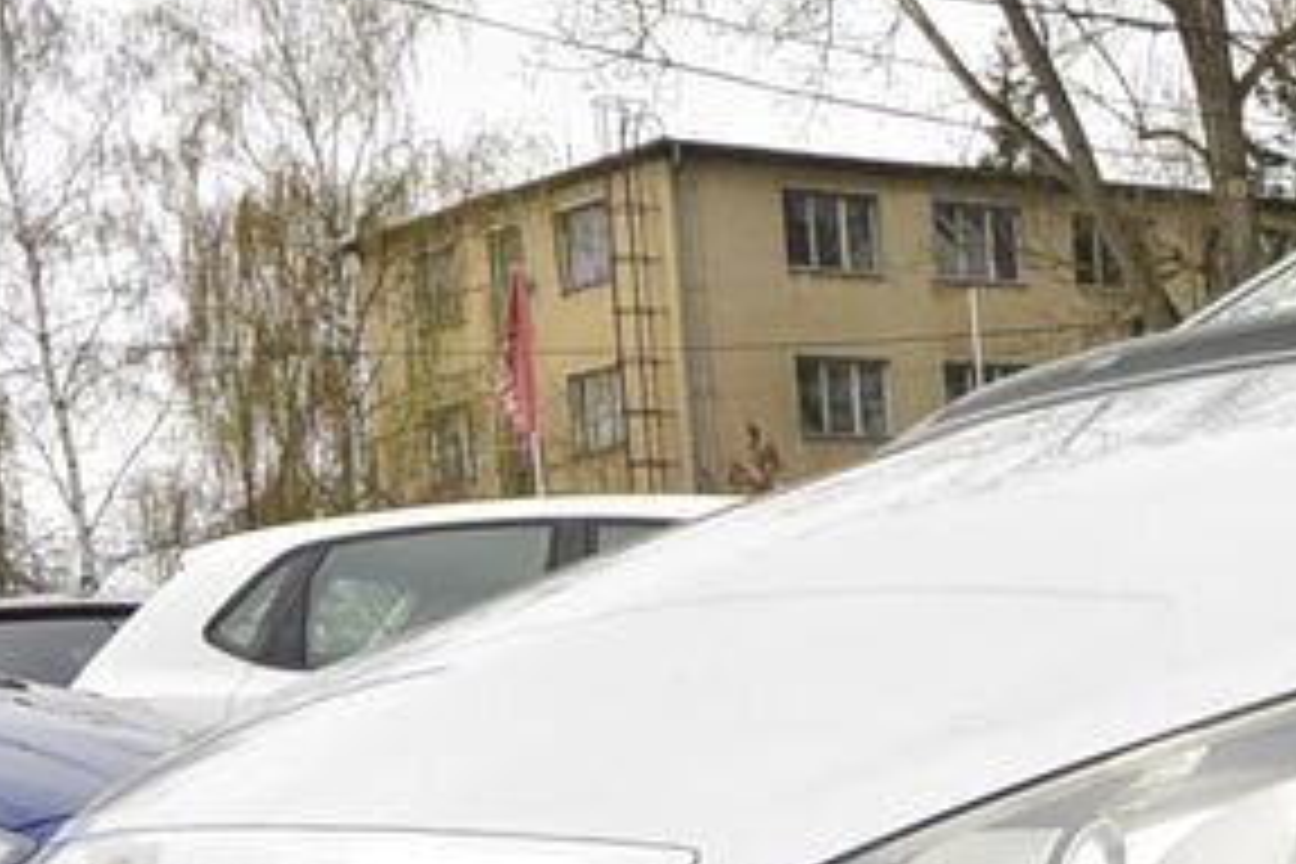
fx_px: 3456
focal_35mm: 96
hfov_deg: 18.8
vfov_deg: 13.9
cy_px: 997
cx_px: 1922
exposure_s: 1/200
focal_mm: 10
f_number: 4
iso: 160
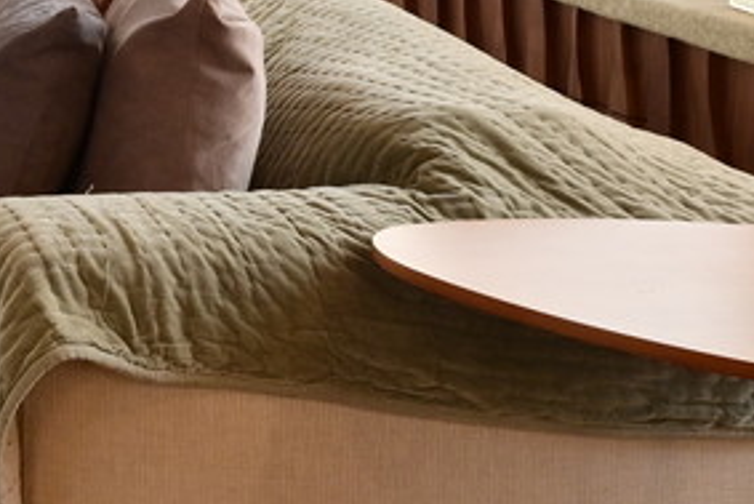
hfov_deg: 16.8
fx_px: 1865
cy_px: -325
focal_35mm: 89
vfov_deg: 14.1
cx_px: -770
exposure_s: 1/60
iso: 320
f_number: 3.5
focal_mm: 14
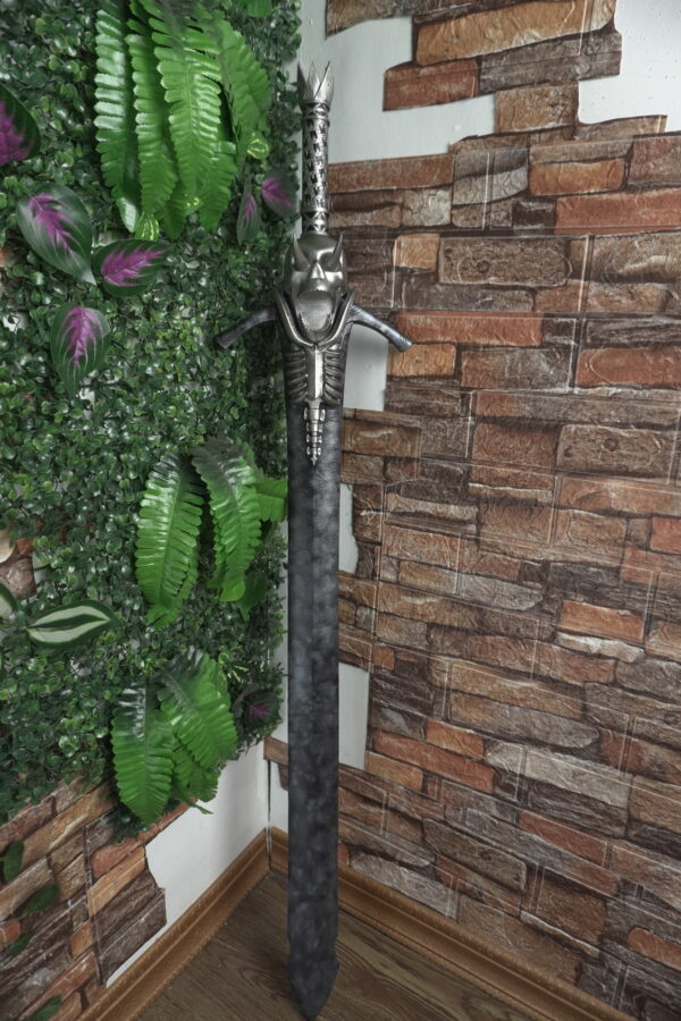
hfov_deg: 53.1
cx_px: 340
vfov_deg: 73.7
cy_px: 510
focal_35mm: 24
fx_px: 681
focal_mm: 16
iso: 500
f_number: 3.5
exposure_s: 1/100
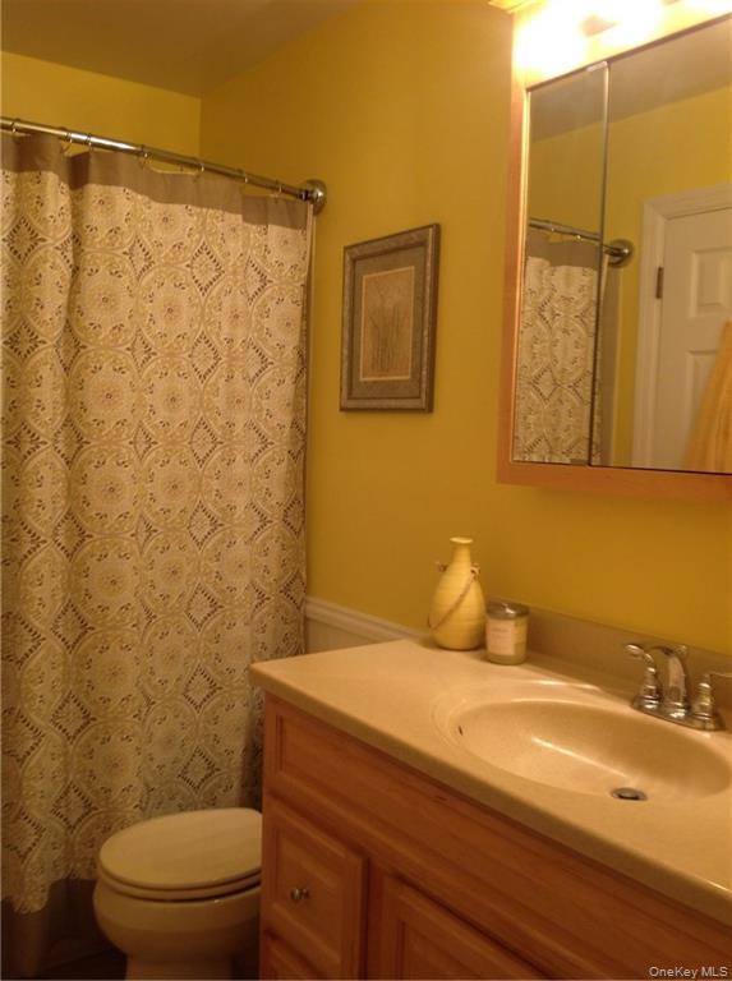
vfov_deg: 52.7
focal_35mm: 35
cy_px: 490
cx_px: 366
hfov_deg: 40.6
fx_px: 990
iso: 50
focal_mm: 4.28
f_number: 2.4
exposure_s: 1/15
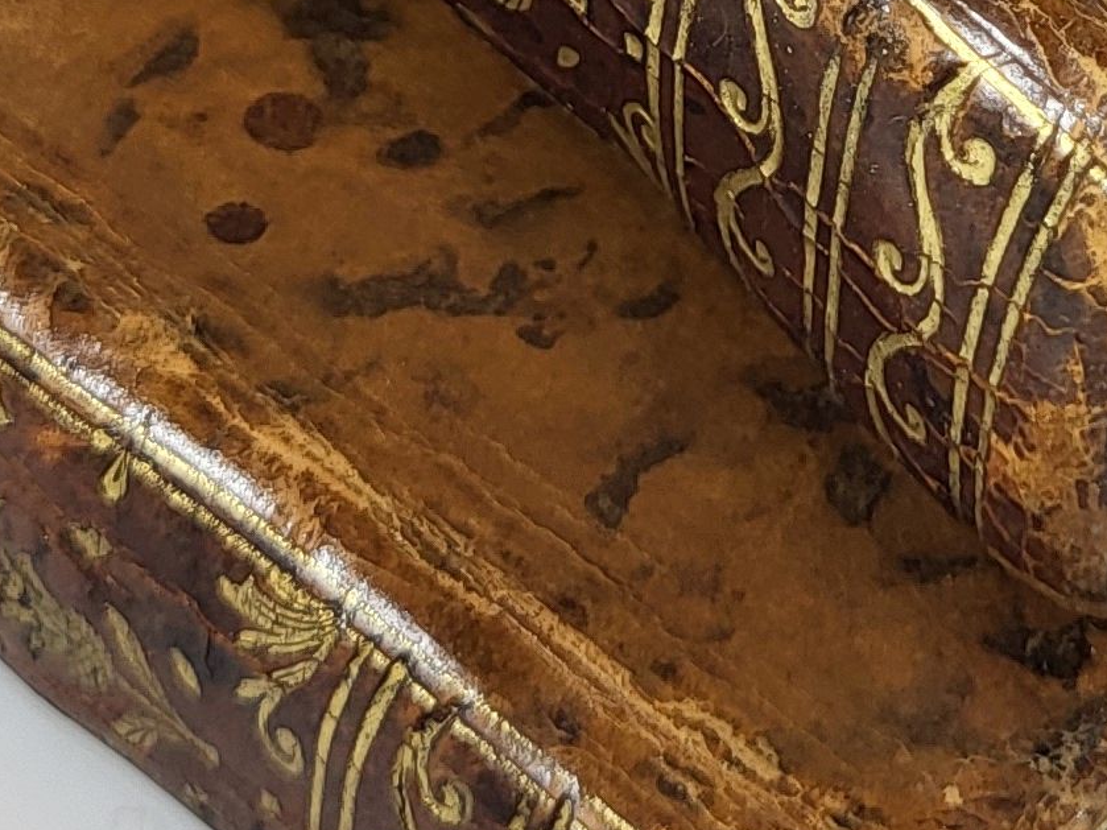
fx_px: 3965
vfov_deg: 11.5
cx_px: 735
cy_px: -364
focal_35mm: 124
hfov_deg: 15.9
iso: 40
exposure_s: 1/156
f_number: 1.8
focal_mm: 5.4
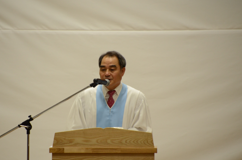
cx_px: 109
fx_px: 3455
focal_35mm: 515
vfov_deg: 2.7
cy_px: 79
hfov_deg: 4.0
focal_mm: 300
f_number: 6.3
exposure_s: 1/100
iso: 1000
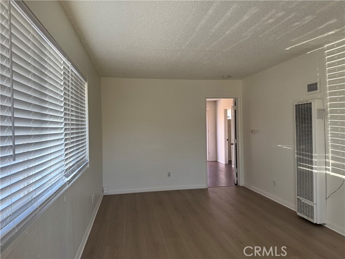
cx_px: 172
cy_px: 130
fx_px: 239
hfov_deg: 71.6
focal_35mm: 24
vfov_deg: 56.8
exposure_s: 1/121
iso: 160
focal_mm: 6.76
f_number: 1.78
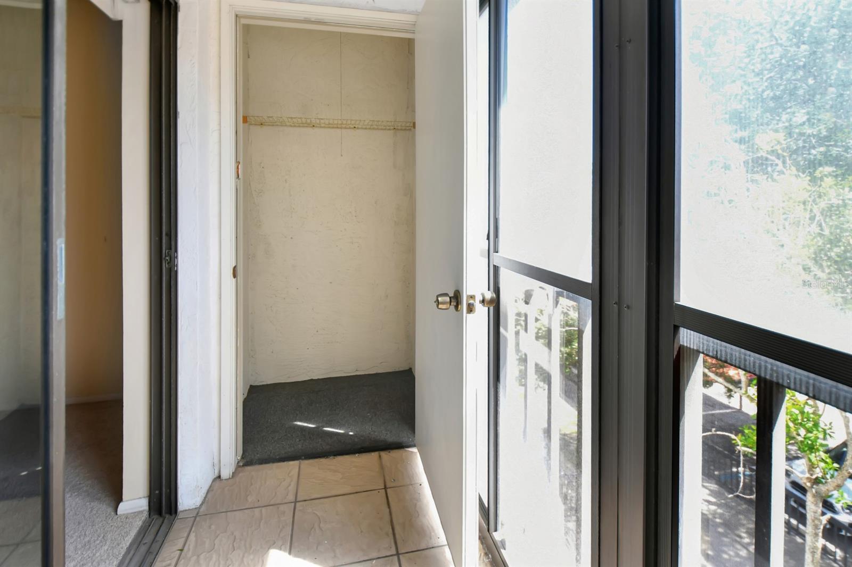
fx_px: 426
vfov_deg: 67.4
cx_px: 426
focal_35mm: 18
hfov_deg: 90.0
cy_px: 284
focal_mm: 12
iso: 100
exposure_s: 1/40
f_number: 3.8
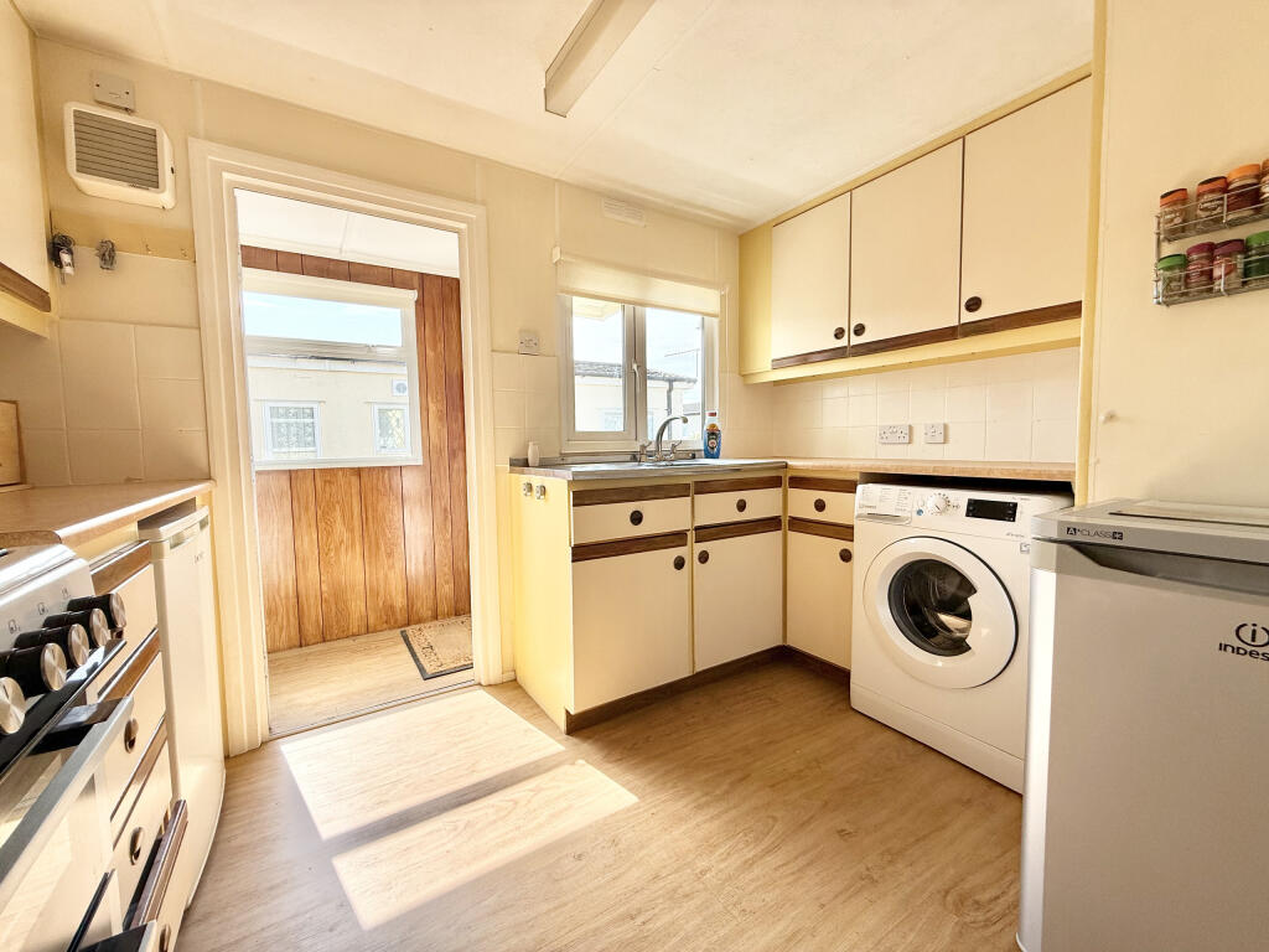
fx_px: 513
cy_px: 476
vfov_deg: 85.7
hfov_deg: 102.1
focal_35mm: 14
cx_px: 634
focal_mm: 2.22
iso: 64
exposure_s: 1/424
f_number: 2.2
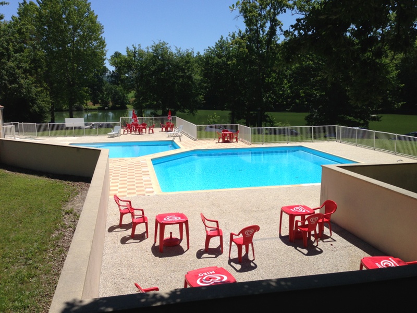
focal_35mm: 33
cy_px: 156
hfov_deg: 55.4
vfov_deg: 42.9
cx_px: 208
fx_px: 398
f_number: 2.4
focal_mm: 4.13
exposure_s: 1/1808
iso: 50
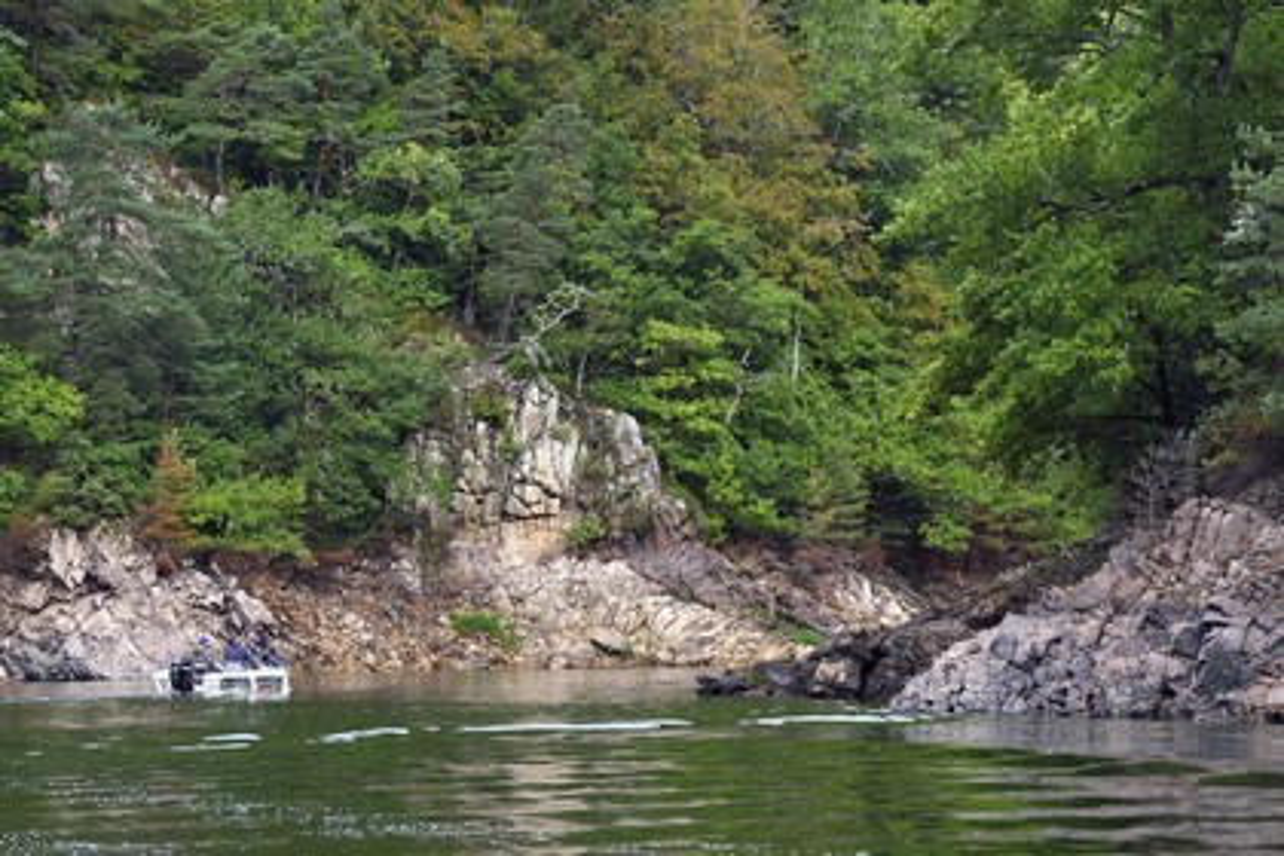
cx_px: 642
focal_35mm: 190
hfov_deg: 10.8
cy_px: 428
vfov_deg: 7.2
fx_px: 6776
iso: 800
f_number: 10
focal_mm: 190
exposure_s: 1/400
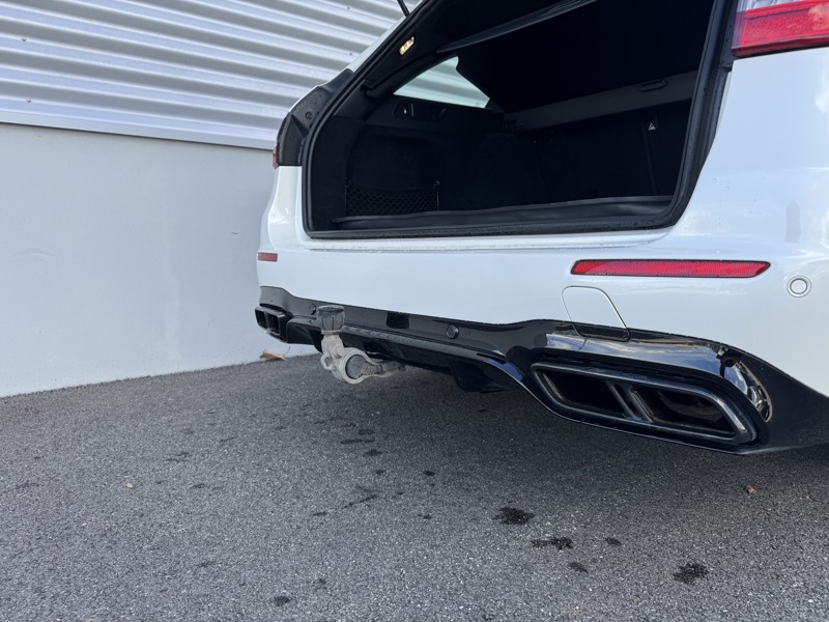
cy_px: 311
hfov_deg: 71.6
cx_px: 414
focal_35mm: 24
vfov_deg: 56.8
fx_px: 575
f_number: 1.78
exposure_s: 1/900
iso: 80
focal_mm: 6.76
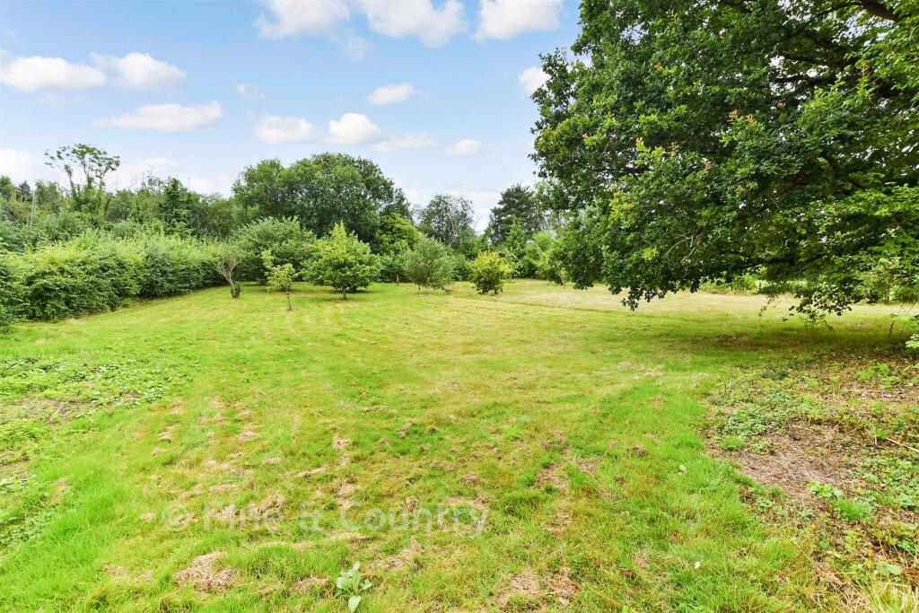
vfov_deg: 77.3
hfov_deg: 100.4
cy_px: 306
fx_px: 383
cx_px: 460
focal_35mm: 15
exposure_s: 1/250
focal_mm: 10
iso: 320
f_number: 8
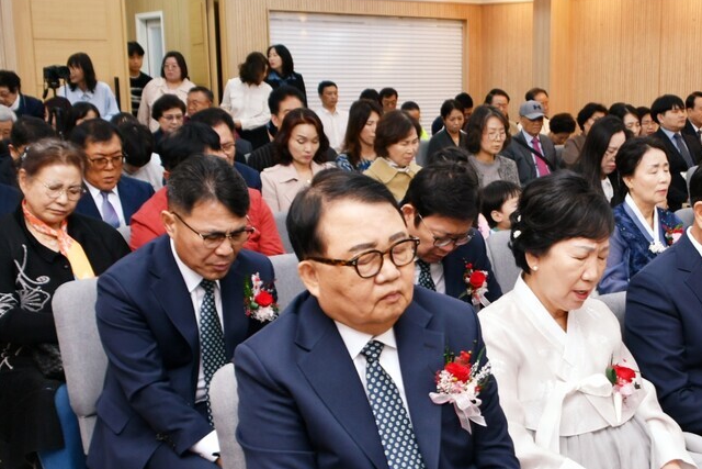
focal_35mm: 54
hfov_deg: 36.0
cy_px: 336
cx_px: 524
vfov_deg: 24.9
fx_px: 1053
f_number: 4
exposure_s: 1/60.2
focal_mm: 18
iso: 320
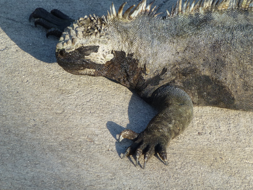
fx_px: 2478
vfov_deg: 4.4
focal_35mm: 339
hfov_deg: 5.8
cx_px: 144
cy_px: 95
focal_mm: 51.5
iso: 100
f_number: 5.9
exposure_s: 1/160
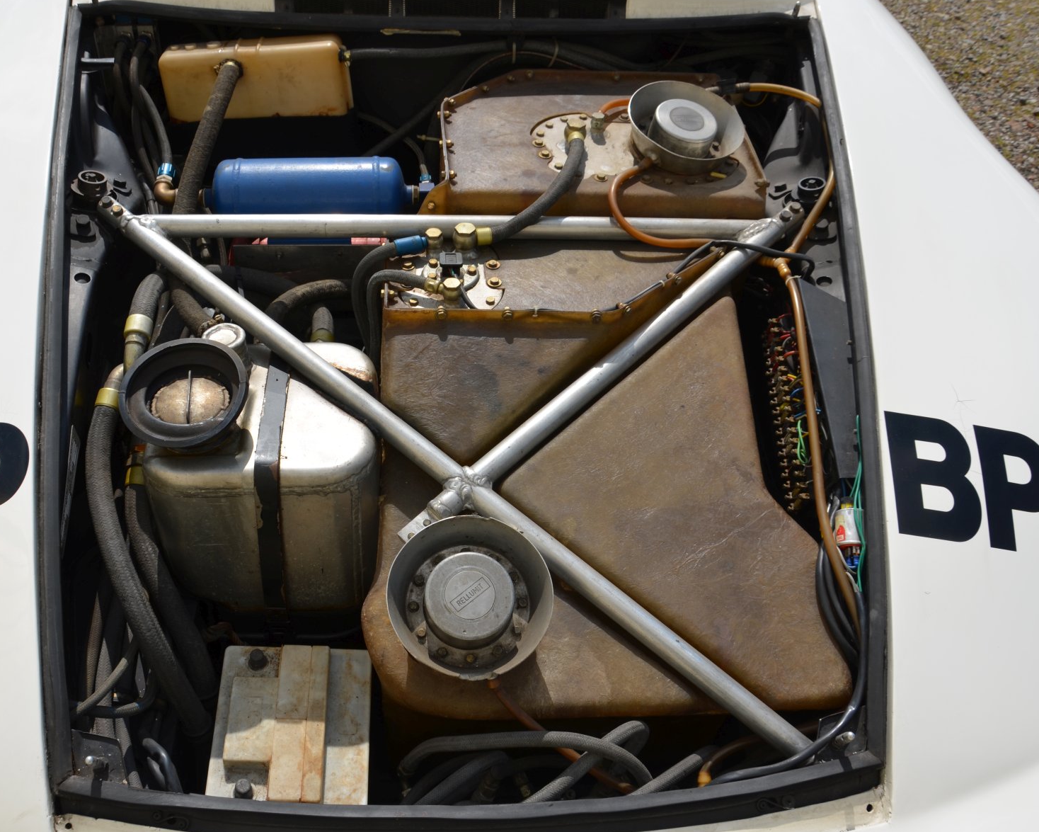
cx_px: 447
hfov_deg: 57.0
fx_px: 953
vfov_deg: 47.1
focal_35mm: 31
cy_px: 418
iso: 100
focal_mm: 18
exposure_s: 1/350
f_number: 9.5
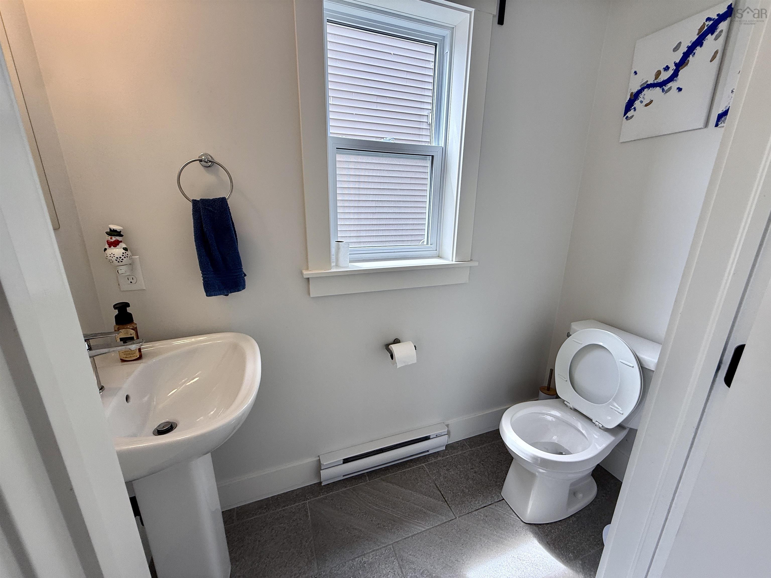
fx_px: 312
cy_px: 289
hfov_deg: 102.1
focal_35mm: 14
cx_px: 386
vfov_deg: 85.7
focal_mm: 2.22
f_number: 2.2
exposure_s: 1/120
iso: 50
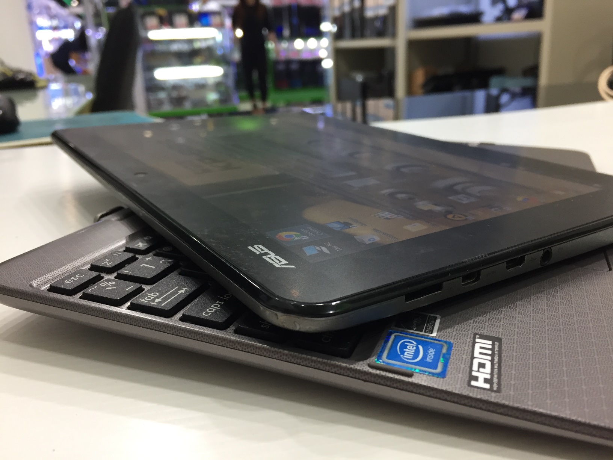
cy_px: 230
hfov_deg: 61.7
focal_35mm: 29
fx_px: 514
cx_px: 306
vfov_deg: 48.2
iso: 80
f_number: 2.2
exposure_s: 1/33
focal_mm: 4.15
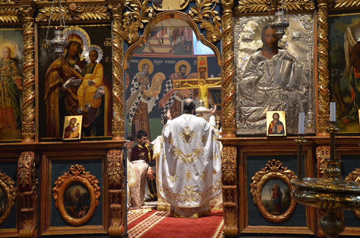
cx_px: 180
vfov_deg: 22.5
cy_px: 119
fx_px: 599
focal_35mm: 60
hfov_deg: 33.5
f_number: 4.5
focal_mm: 40
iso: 1250
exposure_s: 1/30
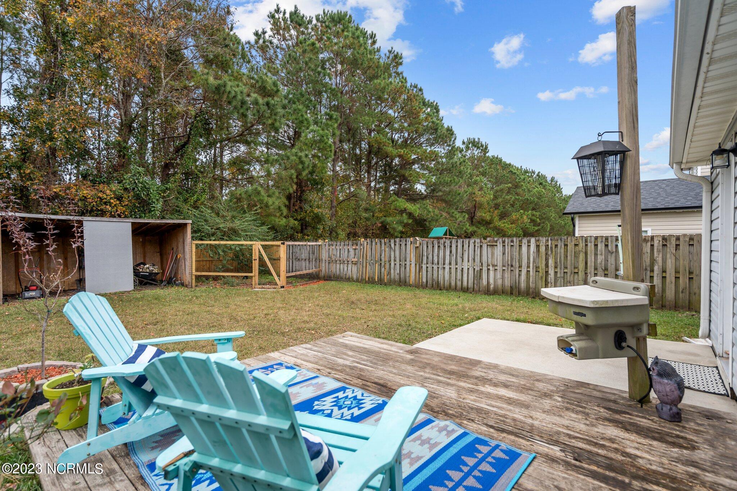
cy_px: 246
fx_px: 328
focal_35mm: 16
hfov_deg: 96.7
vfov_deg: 73.7
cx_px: 368
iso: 250
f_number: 4
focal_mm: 16
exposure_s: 1/250
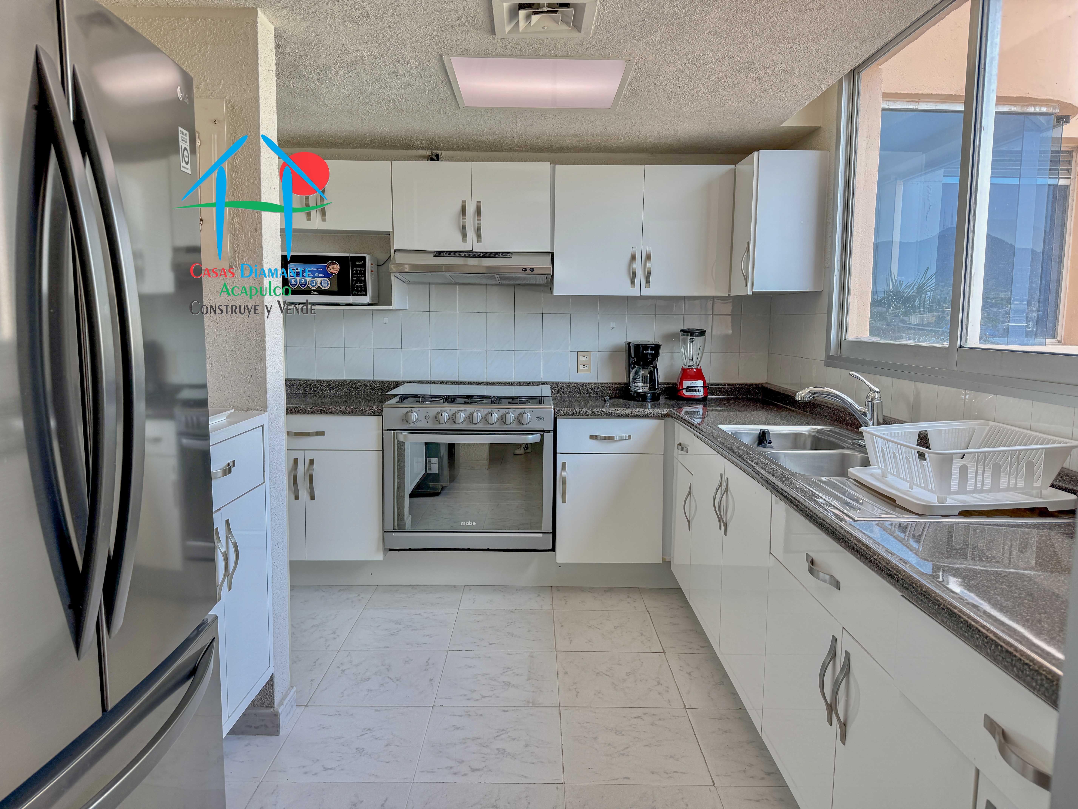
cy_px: 404
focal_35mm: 24
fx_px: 747
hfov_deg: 71.6
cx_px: 539
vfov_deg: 56.8
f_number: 1.78
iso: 50
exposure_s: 1/131
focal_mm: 6.76
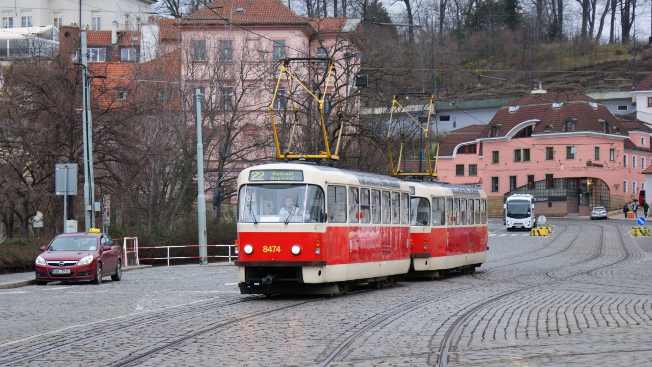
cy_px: 208
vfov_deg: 10.9
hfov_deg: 19.3
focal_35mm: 111
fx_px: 1919
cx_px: 324
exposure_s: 1/125
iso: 250
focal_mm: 70
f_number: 5.6
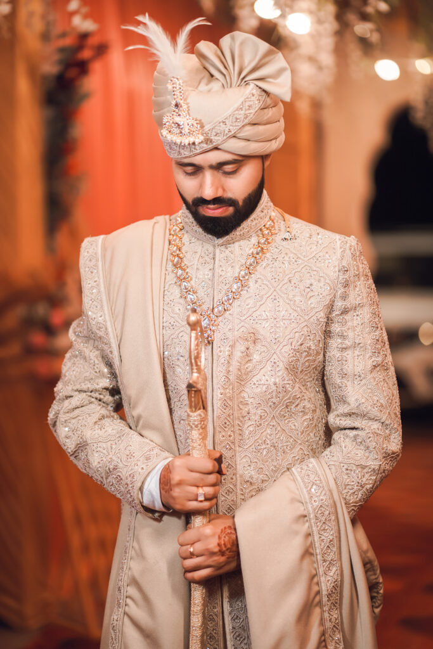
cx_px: 216
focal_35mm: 85
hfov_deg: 16.1
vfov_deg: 23.9
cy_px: 324
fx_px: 1533
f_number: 1.8
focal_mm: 85
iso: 200
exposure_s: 1/200
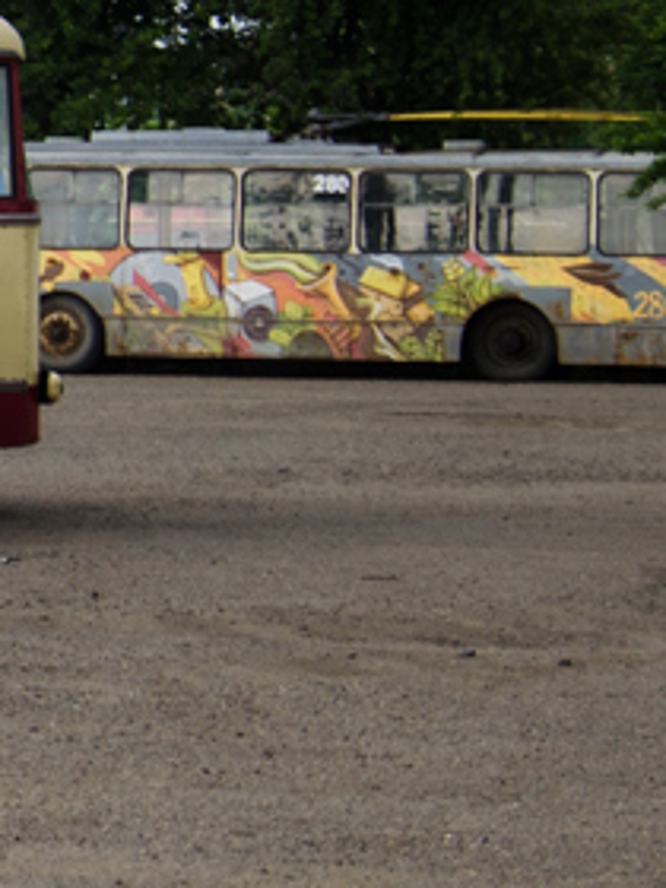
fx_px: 6539
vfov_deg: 7.7
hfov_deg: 5.6
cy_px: 44
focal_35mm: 255
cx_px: -850
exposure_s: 1/160
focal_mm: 45
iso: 100
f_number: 4.8
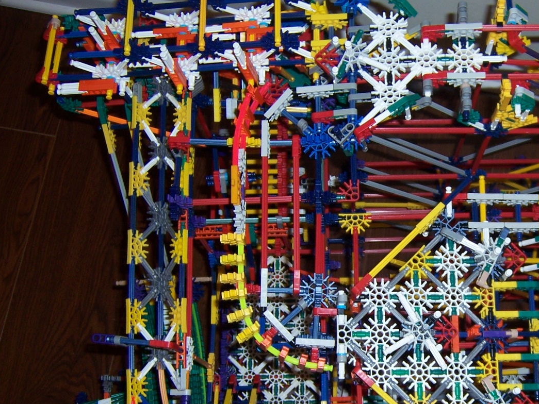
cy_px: 282
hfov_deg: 38.0
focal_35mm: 49
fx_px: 763
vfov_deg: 29.4
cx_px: 396
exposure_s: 1/60
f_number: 2.8
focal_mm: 5.5
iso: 80
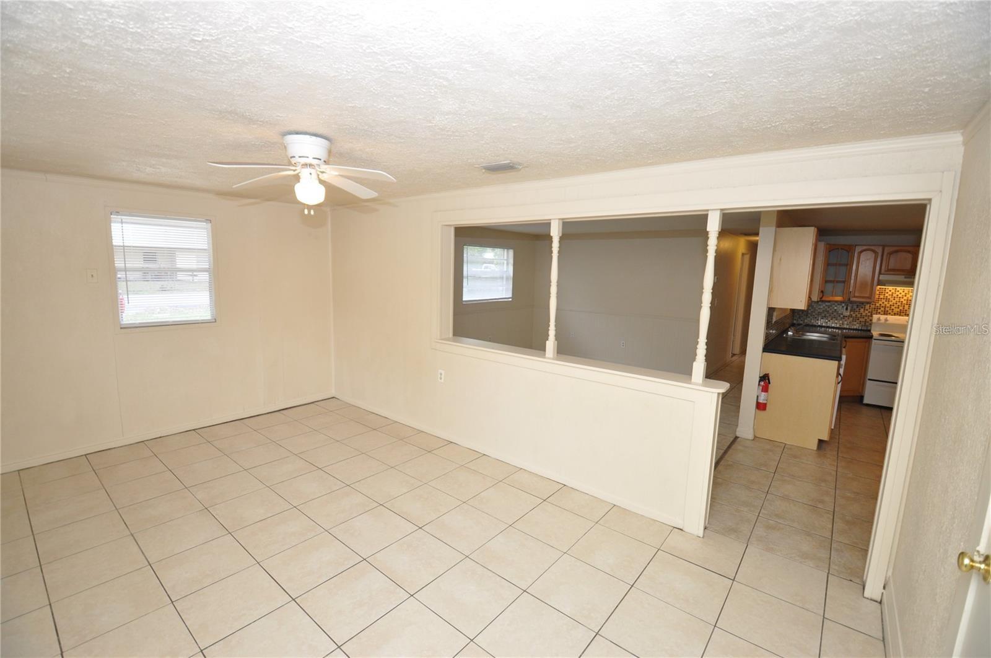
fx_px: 412
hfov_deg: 100.5
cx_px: 496
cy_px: 329
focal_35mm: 15
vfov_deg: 77.2
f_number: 4
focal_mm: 10
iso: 560
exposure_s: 1/60
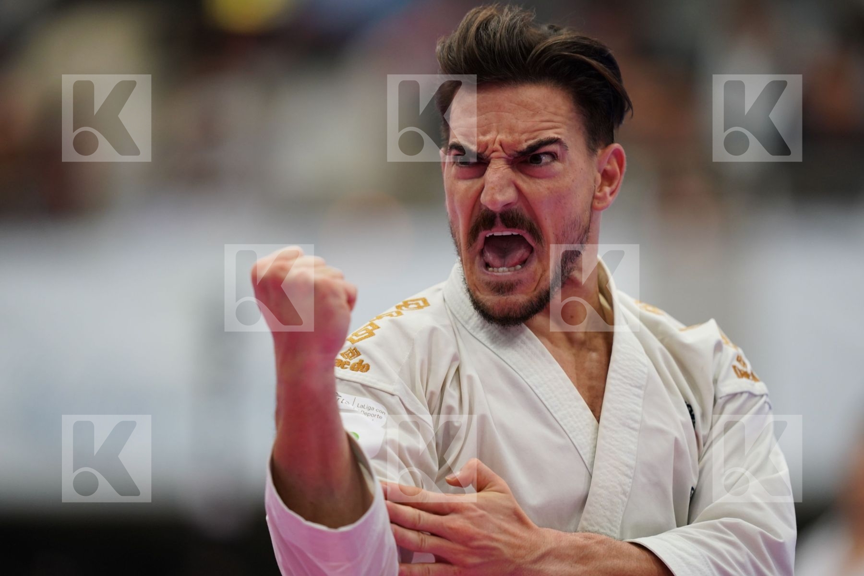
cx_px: 432
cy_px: 288
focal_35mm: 400
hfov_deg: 5.2
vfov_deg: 3.4
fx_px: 9599
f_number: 2.8
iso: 1600
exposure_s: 1/400
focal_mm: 400
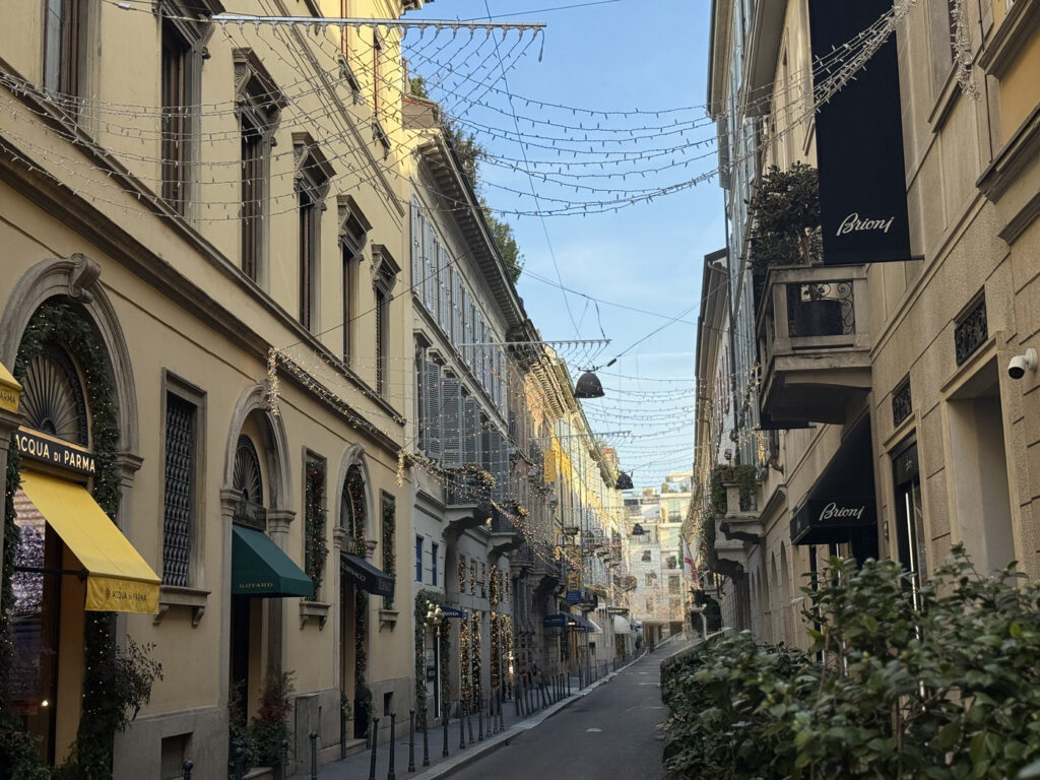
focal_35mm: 48
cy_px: 390
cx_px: 520
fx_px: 1442
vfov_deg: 30.3
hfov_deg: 39.7
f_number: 1.78
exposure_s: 1/1353
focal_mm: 6.76
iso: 64
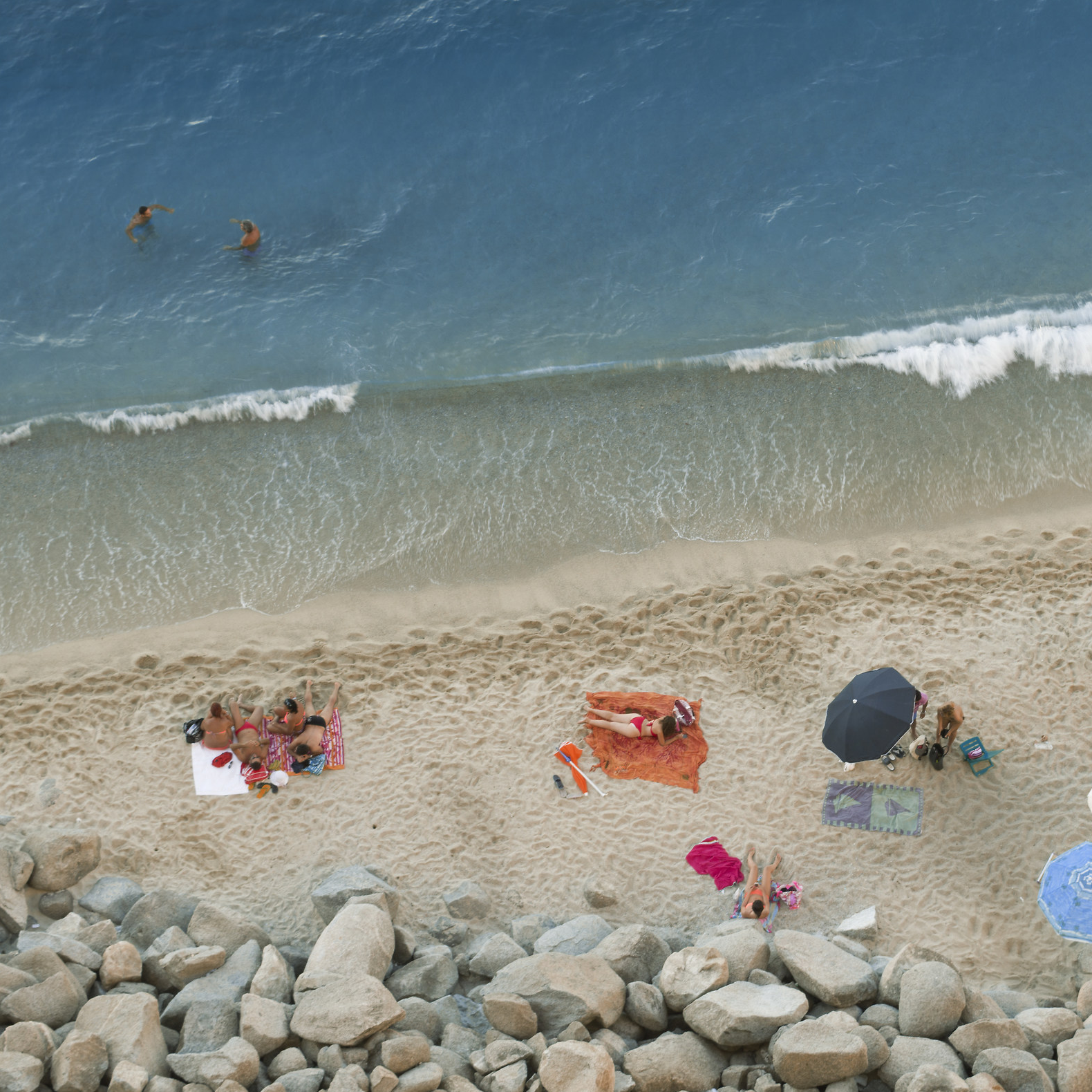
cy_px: 545
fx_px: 3176
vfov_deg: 19.5
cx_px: 798
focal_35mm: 89
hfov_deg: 19.4
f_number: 10
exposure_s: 1/20
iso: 100
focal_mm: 46
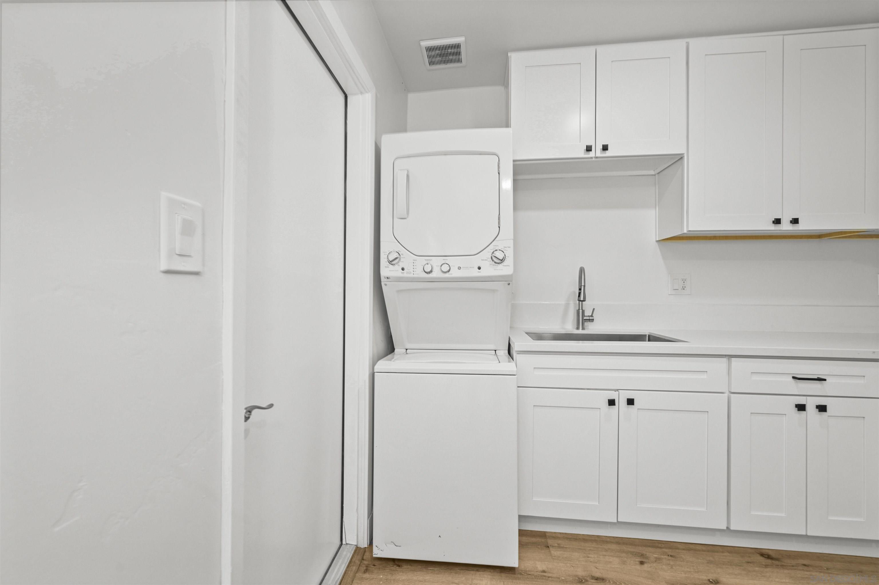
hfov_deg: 104.3
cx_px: 440
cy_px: 292
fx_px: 342
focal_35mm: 14
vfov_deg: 81.1
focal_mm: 14
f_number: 8
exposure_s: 1/2
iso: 100
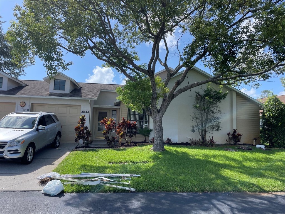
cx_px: 142
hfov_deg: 67.3
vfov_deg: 53.1
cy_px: 107
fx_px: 214
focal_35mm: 26
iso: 32
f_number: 1.6
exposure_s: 1/1887
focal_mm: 4.2
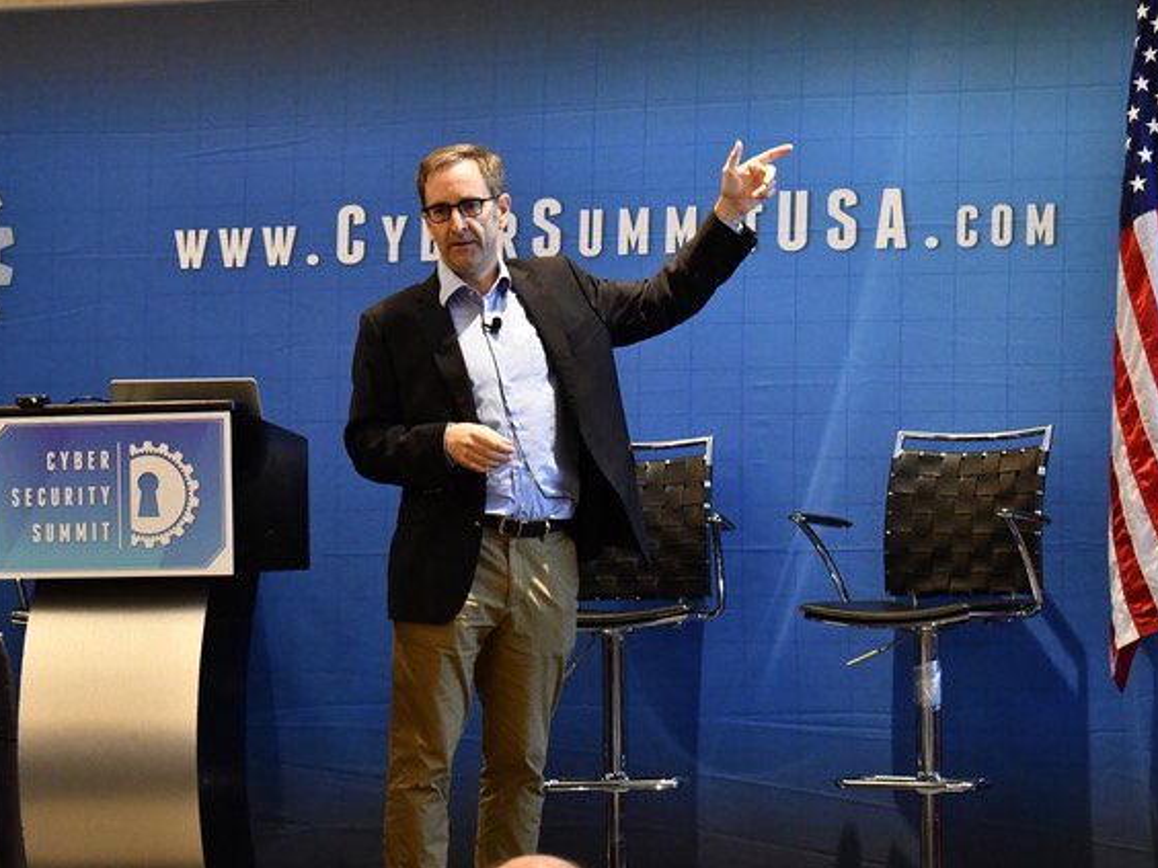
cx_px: 577
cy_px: 436
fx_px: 4014
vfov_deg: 12.3
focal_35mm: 120
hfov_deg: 16.4
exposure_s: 1/60
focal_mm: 55
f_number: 5.6
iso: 4000
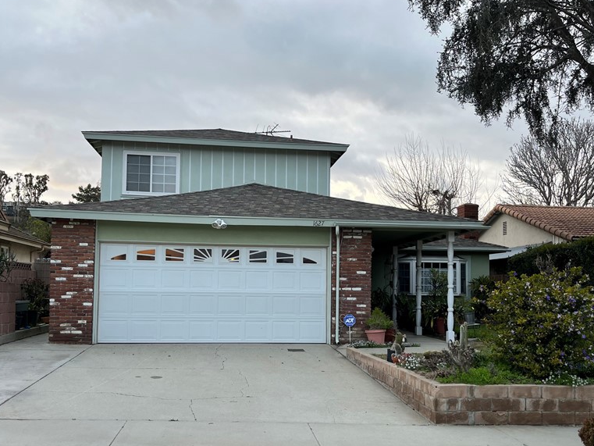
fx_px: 601
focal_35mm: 35
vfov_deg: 40.6
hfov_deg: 52.6
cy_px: 254
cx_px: 293
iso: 40
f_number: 1.6
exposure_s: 1/260
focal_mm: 5.1
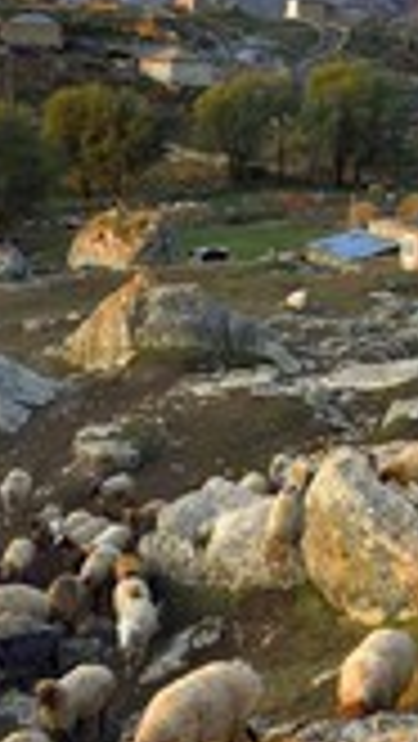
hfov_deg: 18.6
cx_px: 364
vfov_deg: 32.7
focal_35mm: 64
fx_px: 1259
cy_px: 301
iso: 800
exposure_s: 1/160
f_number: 9
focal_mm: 24
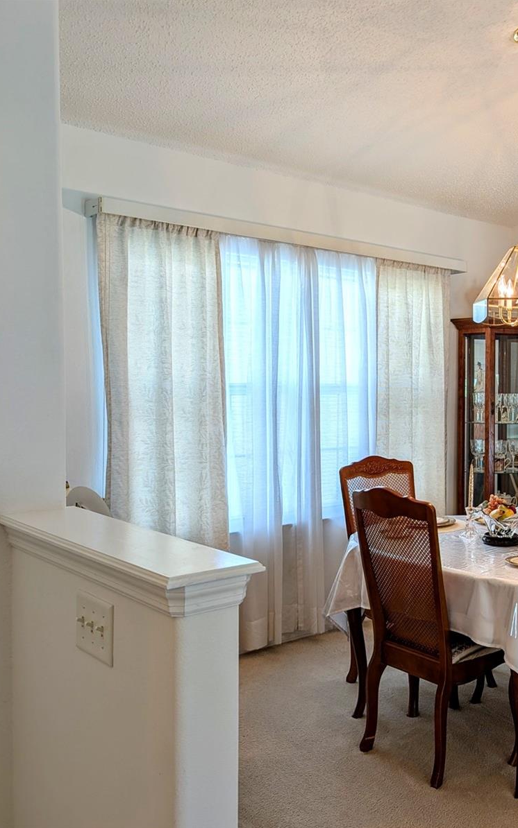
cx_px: 512
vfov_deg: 56.7
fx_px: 768
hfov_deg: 34.1
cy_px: 415
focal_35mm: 34
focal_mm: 6.9
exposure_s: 1/120
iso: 29
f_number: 1.68
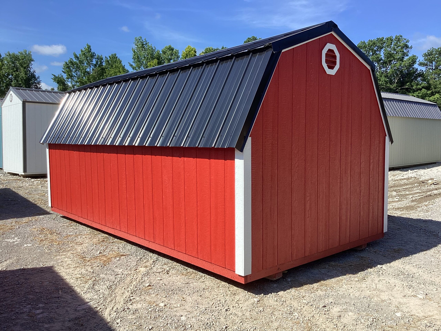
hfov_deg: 58.4
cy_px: 166
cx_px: 220
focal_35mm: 31
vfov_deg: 45.4
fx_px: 395
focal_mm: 3.3
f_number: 2.4
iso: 25
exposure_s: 1/684
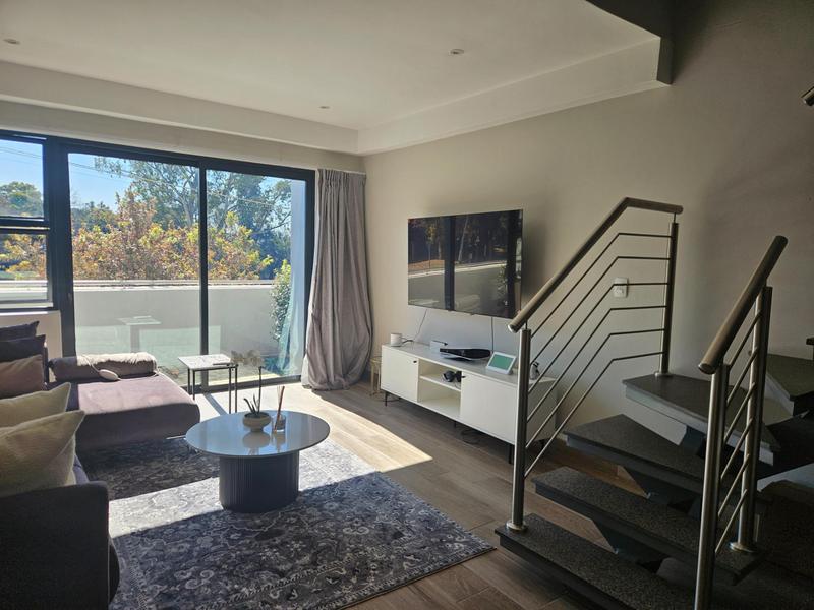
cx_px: 407
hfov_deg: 73.9
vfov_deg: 58.9
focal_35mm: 23
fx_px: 541
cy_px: 305
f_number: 1.8
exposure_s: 1/358
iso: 25
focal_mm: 5.4
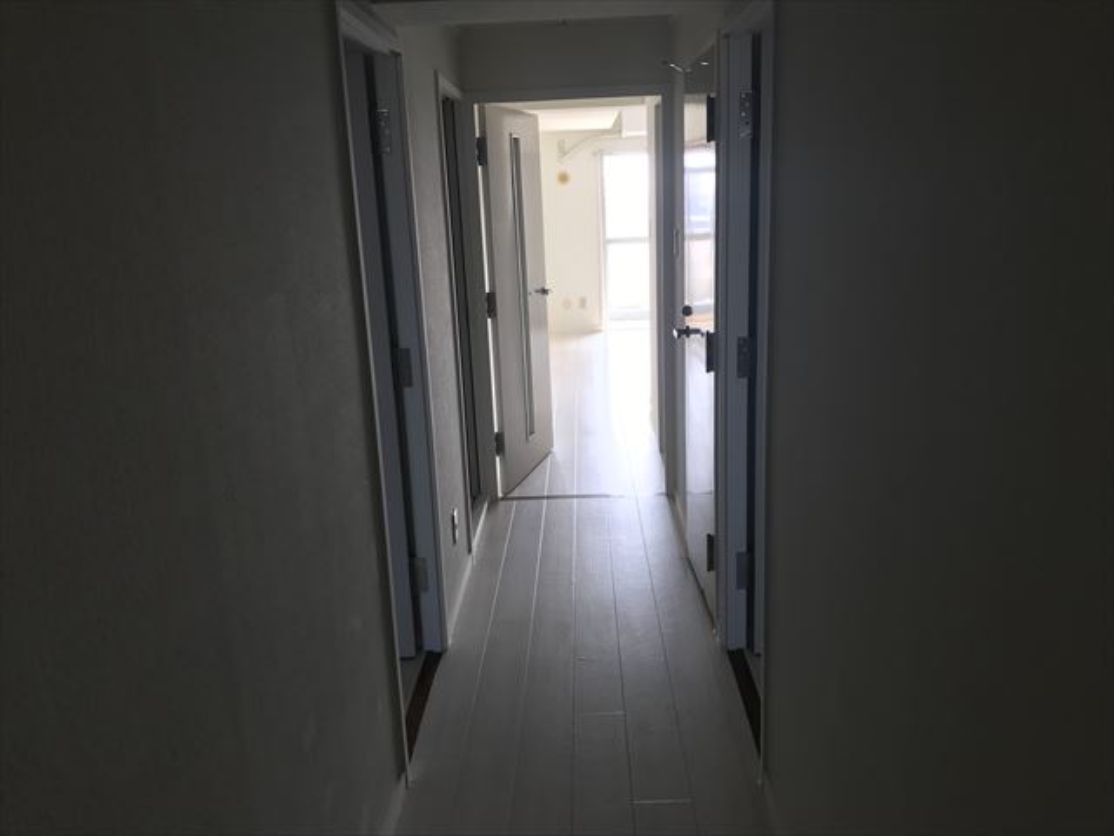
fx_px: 901
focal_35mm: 28
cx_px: 557
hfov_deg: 63.4
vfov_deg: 49.7
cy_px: 418
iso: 25
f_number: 1.8
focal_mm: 3.99
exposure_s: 1/60
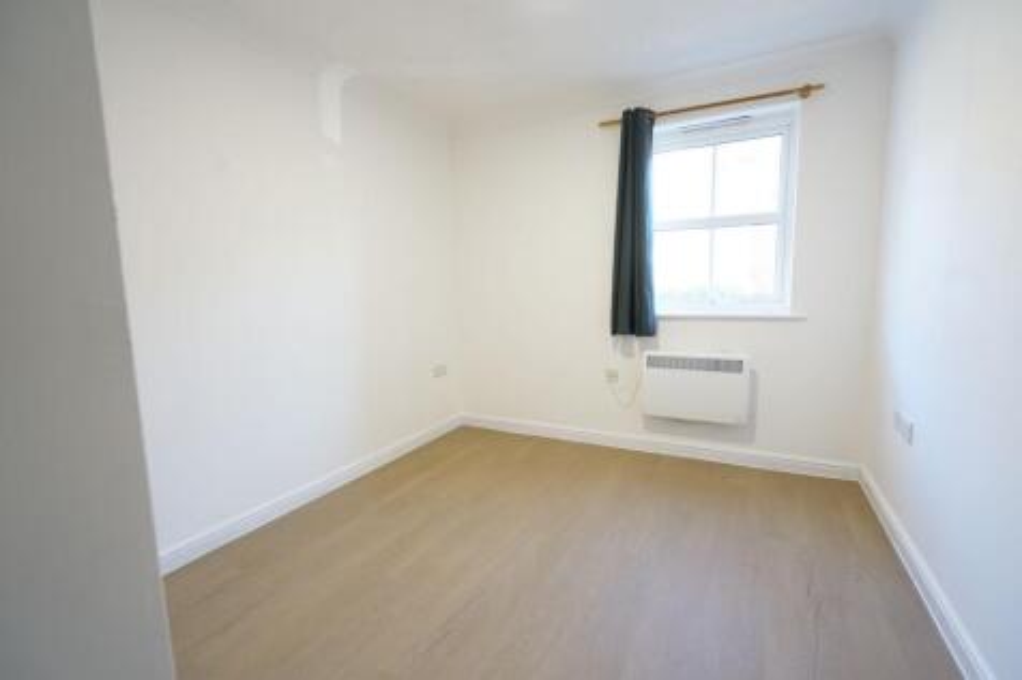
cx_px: 511
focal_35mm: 16
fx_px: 454
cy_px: 340
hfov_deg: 96.8
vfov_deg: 73.7
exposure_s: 1/25
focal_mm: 16
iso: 500
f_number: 5
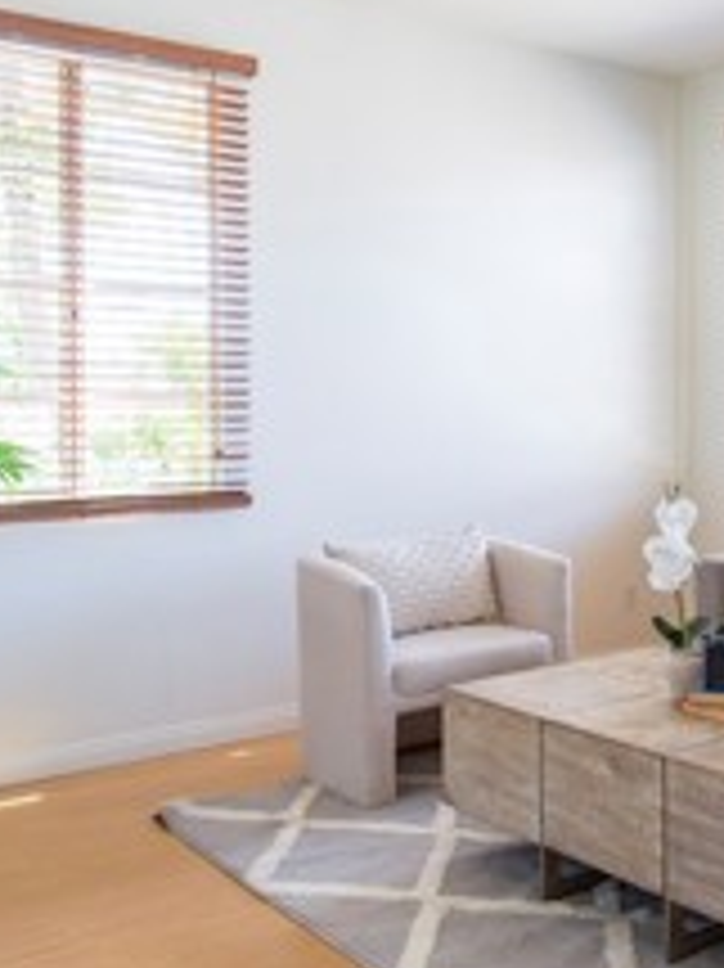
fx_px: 1200
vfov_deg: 43.7
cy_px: 403
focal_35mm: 43
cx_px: 814
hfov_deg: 29.9
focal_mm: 15
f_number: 5.6
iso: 400
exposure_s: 1/60
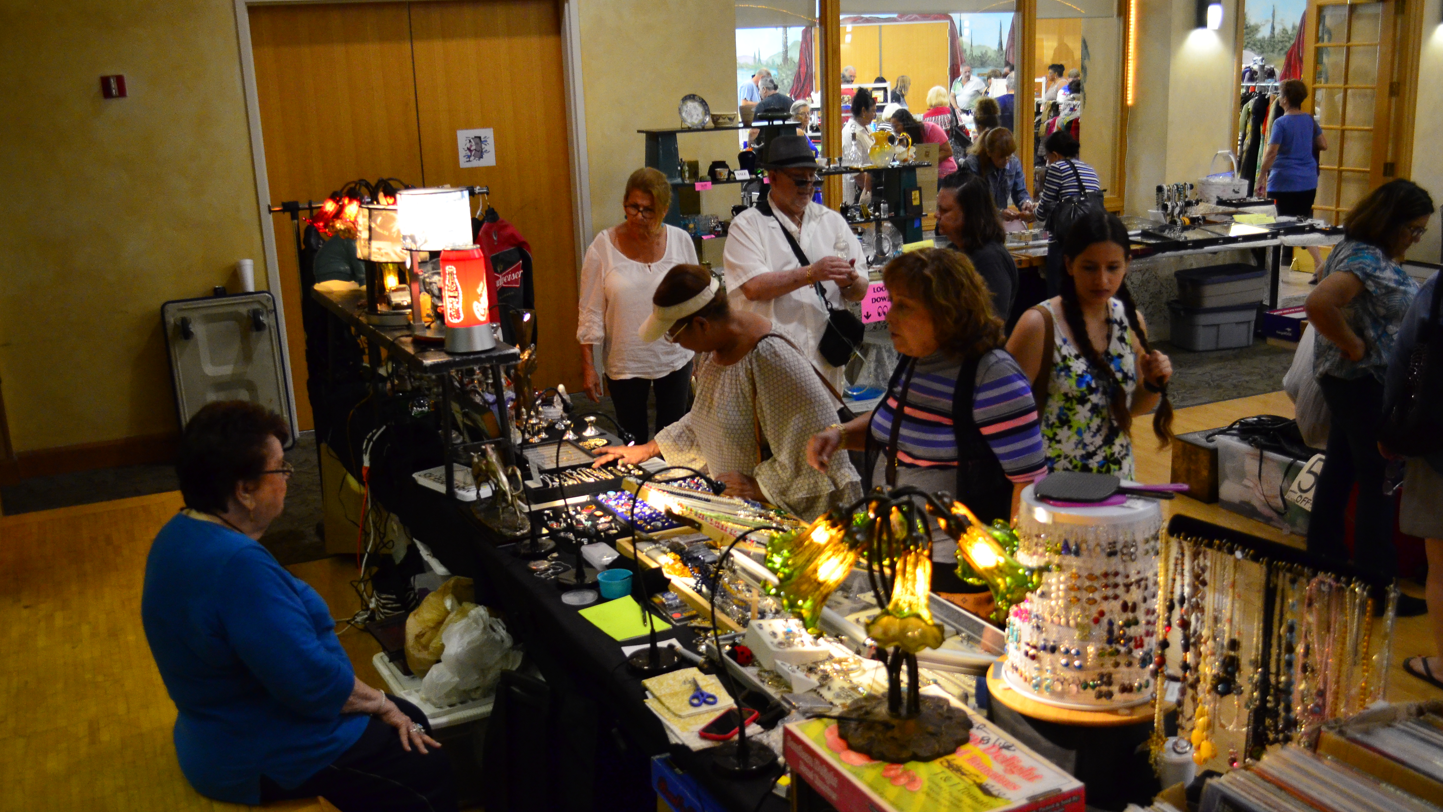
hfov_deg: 56.6
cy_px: 459
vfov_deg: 33.7
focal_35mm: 35
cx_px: 727
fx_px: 1339
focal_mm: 22
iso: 2500
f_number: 4
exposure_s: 1/80
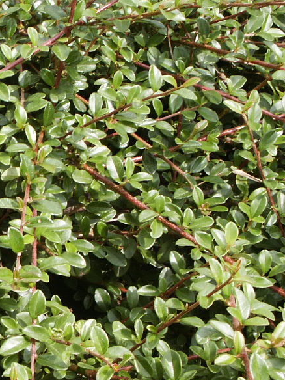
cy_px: 197
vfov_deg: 17.3
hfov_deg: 12.4
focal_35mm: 114
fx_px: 1251
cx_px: -128
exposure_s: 1/60
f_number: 8
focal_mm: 10.79
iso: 64
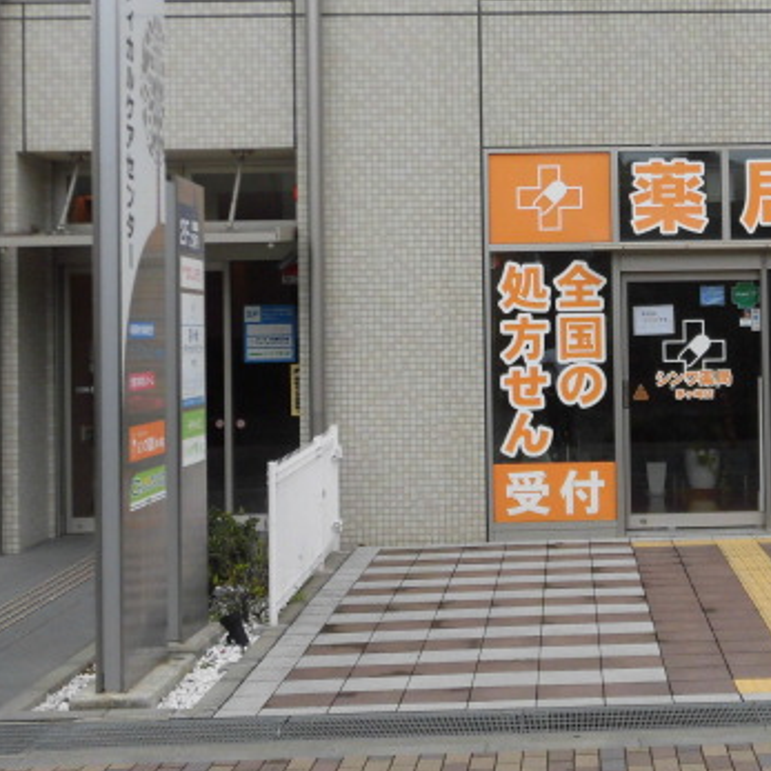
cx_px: 689
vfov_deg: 24.6
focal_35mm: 70
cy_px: 280
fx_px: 1764
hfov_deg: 24.0
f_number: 3.8
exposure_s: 1/400
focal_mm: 7.72
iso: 100
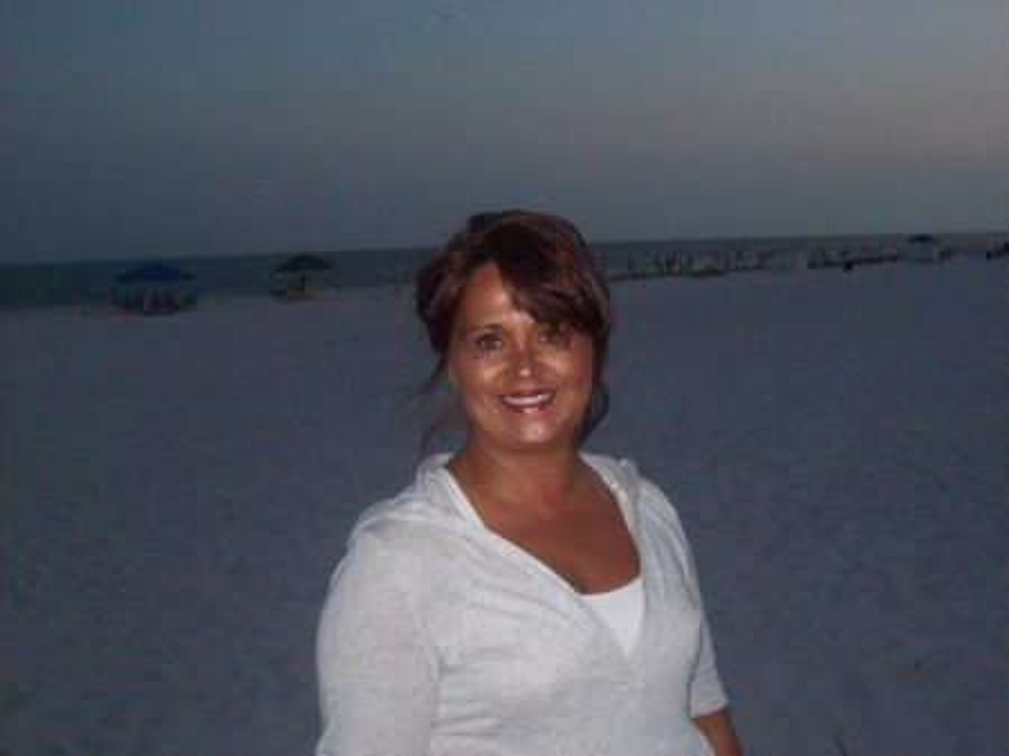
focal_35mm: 45
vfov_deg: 32.2
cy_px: 378
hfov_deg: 42.1
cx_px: 504
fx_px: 1311
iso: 400
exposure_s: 1/147
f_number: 3
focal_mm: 7.6
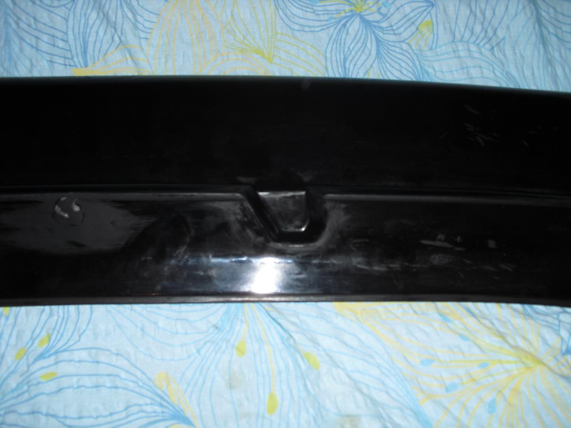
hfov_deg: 51.4
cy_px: 214
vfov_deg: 39.7
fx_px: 594
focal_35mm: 36
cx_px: 286
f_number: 3.1
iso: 100
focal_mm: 6.3
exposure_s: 1/60
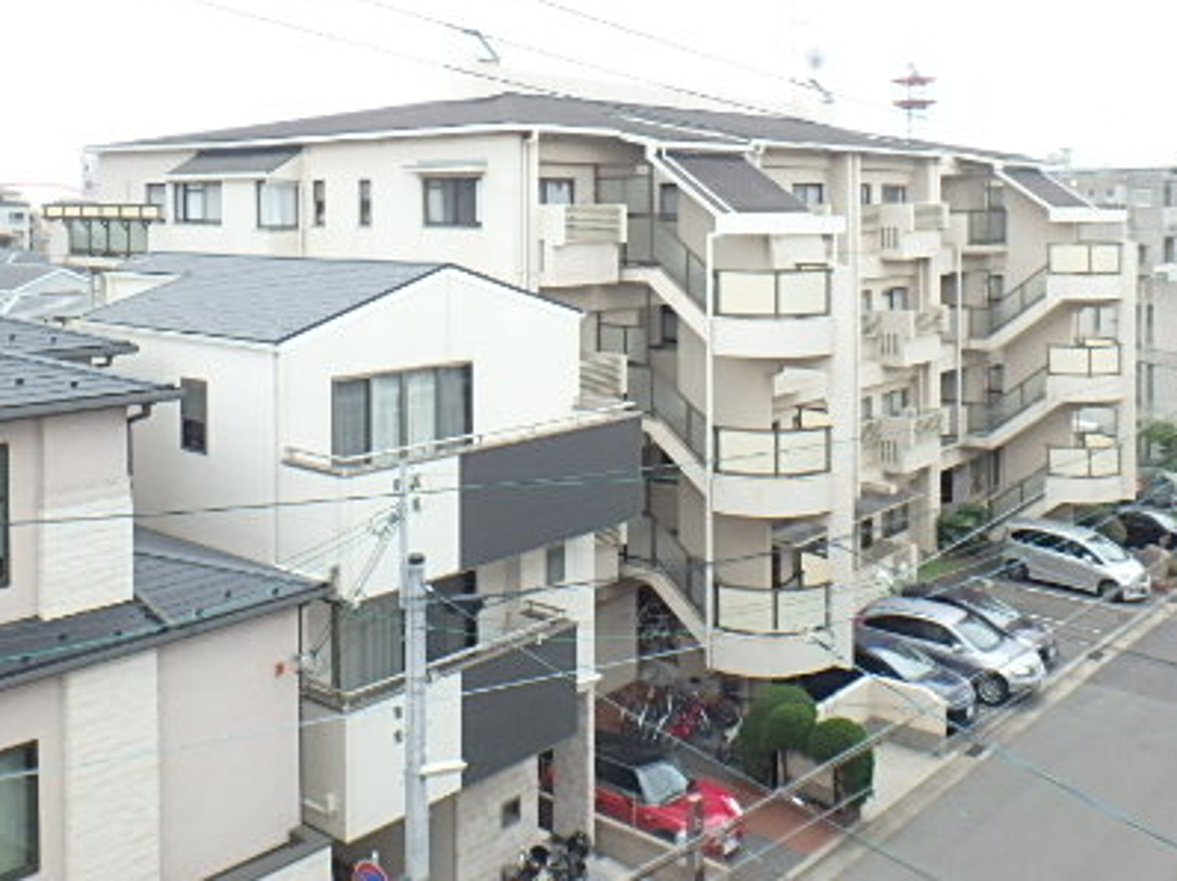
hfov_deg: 50.1
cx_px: 559
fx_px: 1257
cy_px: 266
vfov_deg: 38.0
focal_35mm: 37
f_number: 3.8
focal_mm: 4
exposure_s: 1/60
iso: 160
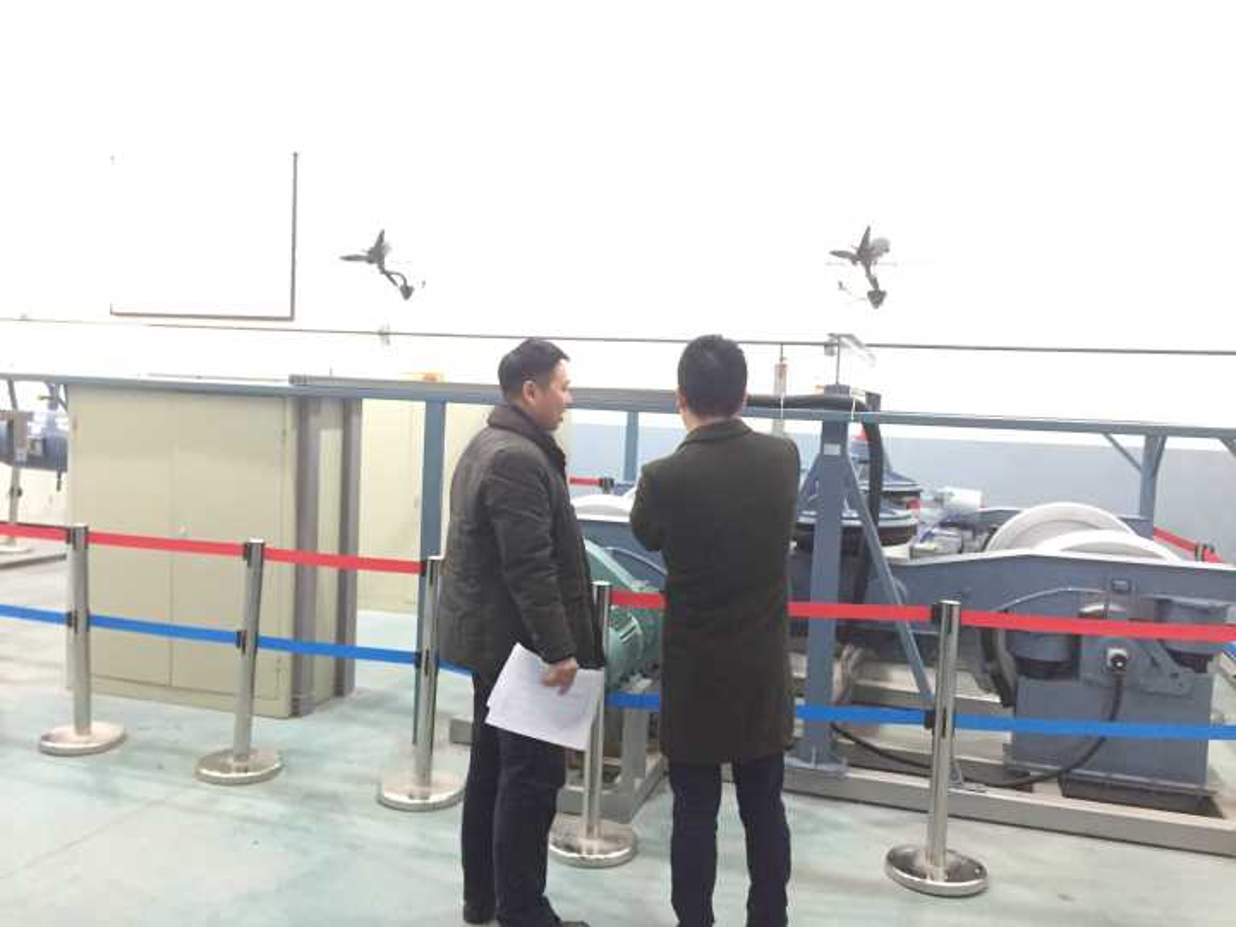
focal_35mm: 29
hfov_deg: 61.7
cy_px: 464
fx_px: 1035
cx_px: 618
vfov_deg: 48.2
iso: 320
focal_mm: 4.15
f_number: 2.2
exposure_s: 1/17
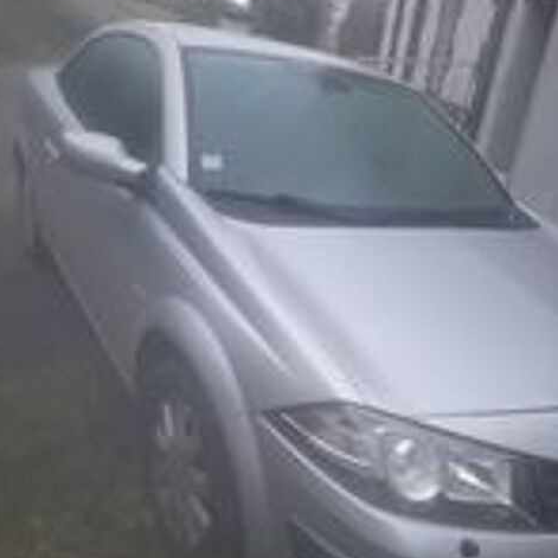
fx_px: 547
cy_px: 360
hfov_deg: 54.0
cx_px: 278
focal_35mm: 30
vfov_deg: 53.2
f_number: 2
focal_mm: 4.6
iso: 250
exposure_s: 1/50
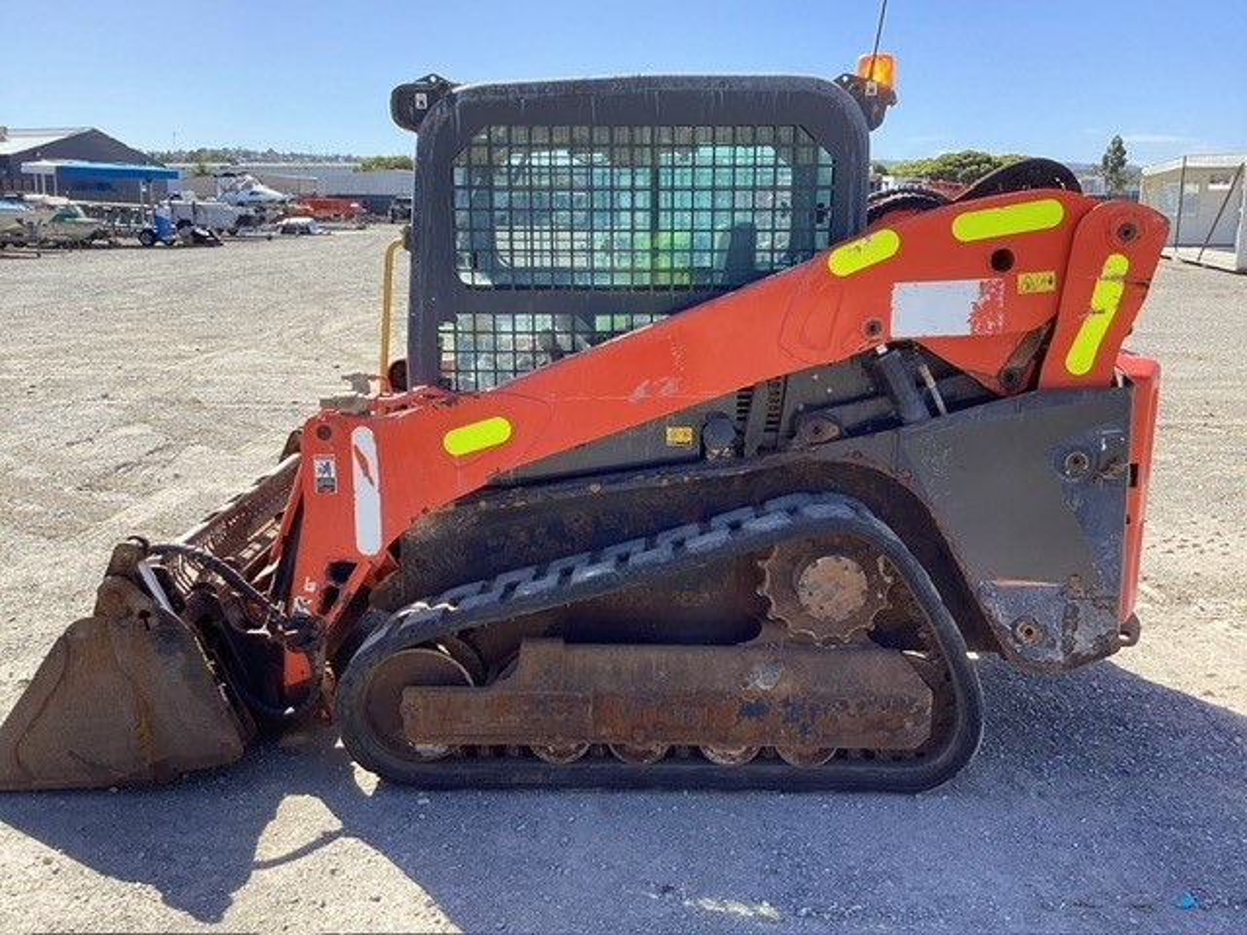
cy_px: 468
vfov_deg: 45.4
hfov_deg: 58.4
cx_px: 624
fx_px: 1117
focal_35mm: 31
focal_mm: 3.3
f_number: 2.4
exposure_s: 1/466
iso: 25
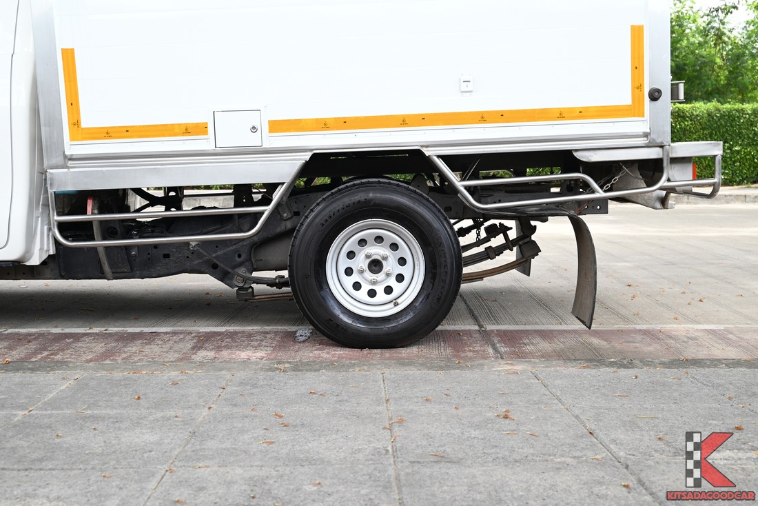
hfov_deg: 48.4
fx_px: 842
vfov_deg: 33.4
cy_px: 253
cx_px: 379
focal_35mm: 40
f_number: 8
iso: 400
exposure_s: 1/125
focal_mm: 40
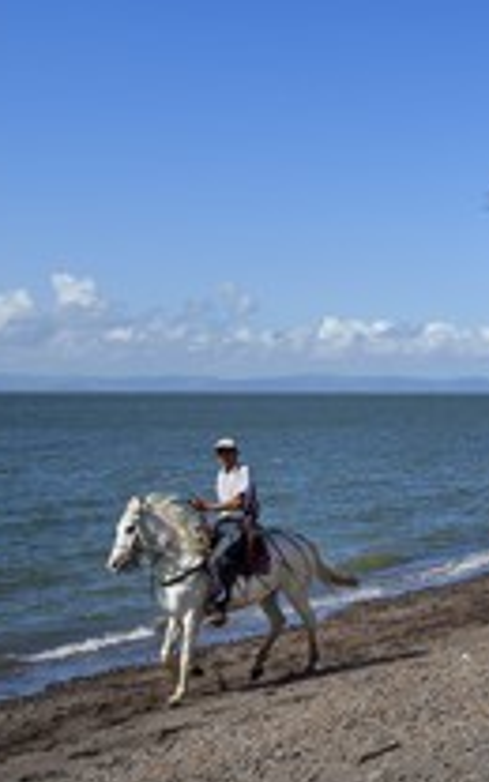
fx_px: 1407
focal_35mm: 66
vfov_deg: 31.0
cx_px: 557
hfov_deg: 18.8
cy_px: 327
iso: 200
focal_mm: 32
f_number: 11
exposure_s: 1/500
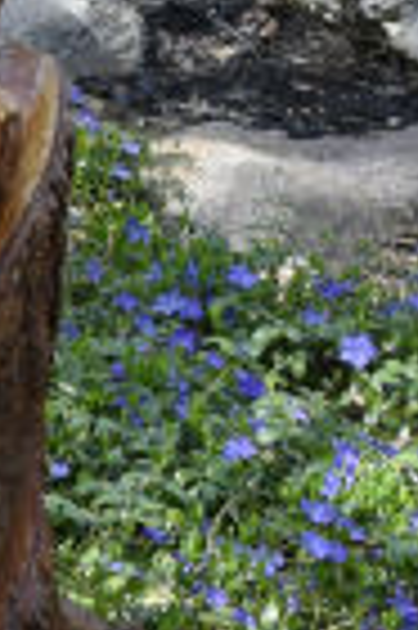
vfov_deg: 6.7
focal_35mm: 310
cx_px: -778
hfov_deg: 4.3
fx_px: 5411
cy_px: 367
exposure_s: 1/250
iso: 320
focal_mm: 35
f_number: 8
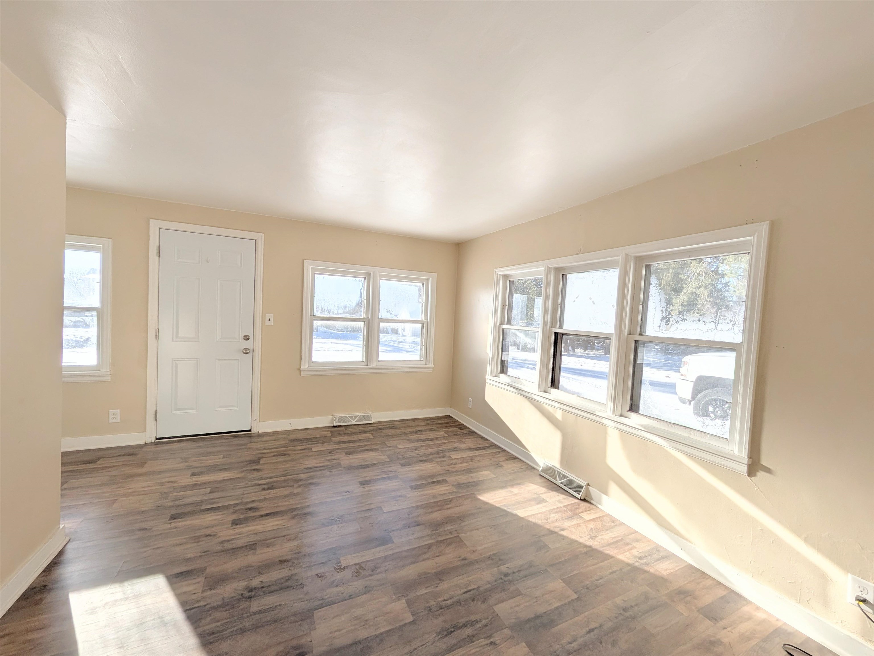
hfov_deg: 106.2
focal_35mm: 13
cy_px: 328
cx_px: 437
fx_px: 328
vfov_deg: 89.9
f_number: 2.2
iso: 26
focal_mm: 1.54
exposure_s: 1/683
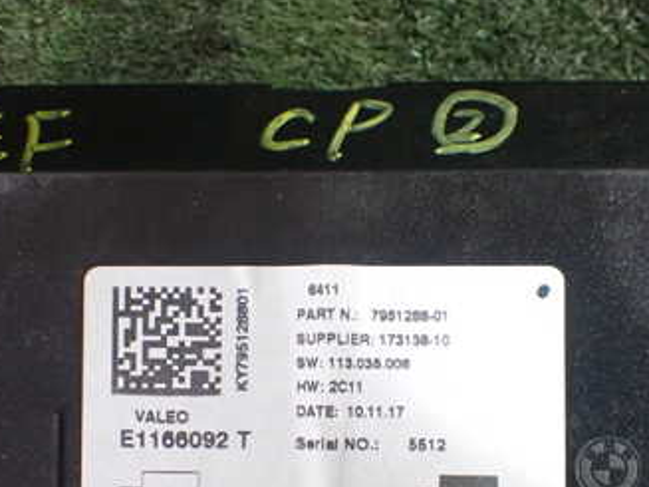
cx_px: 375
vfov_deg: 26.1
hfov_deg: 34.9
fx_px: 1031
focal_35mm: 55
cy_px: 384
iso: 800
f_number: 2.3
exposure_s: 1/80
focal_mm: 5.4
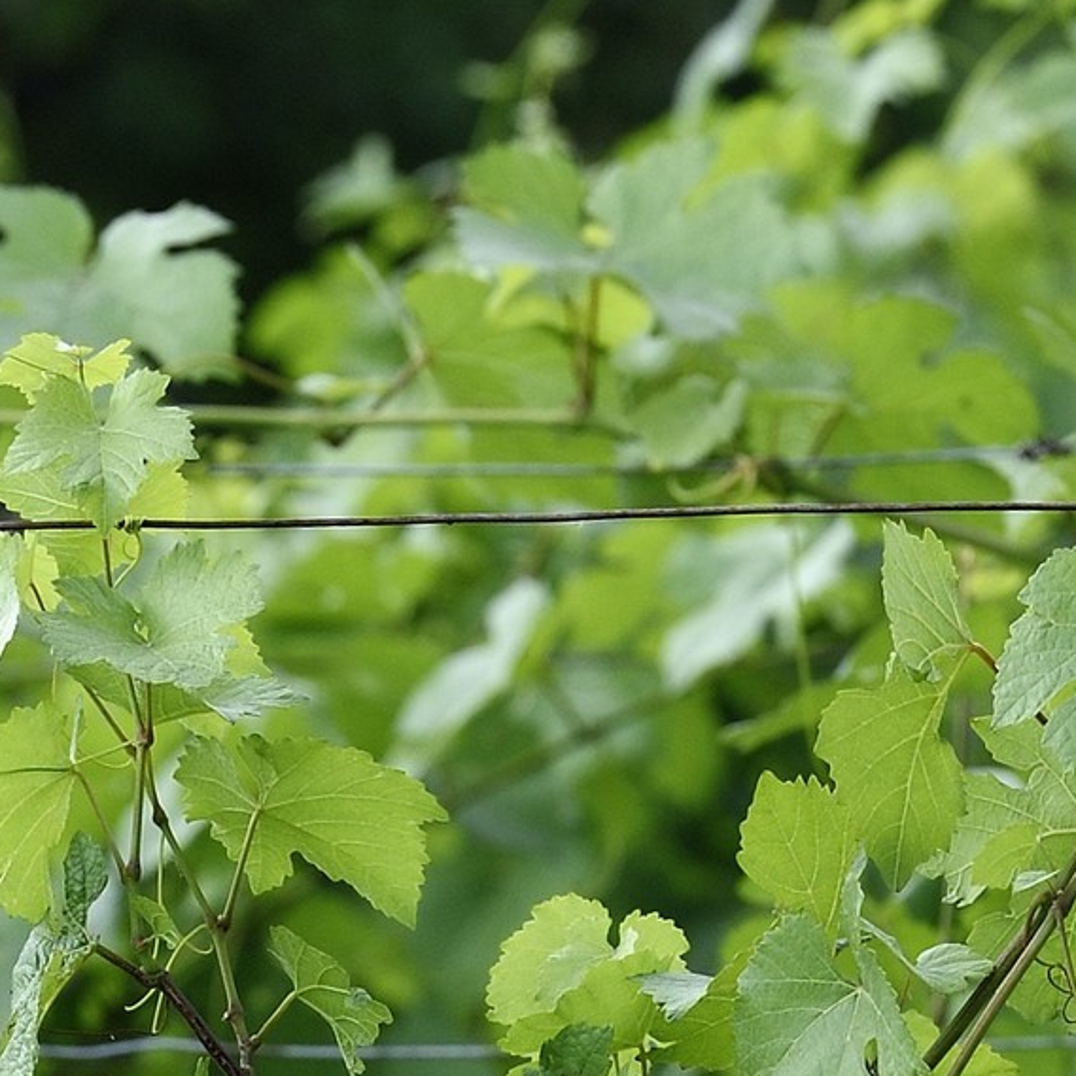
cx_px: -189
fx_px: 25215
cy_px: 2163
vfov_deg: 2.4
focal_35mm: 717
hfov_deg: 2.4
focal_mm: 200
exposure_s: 1/500
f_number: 7.1
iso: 400
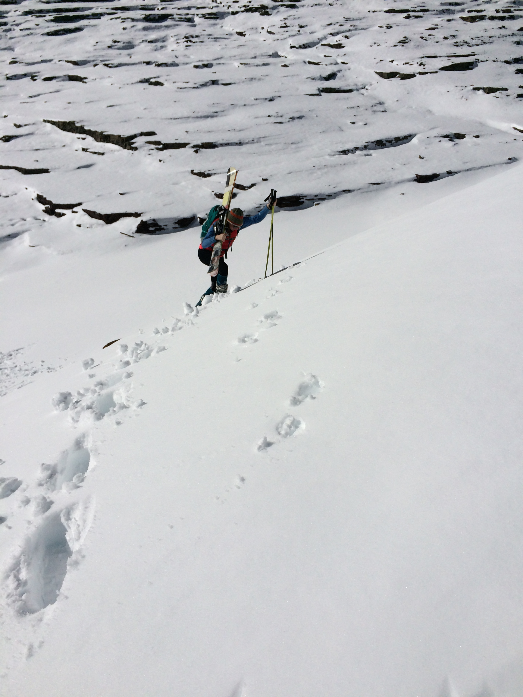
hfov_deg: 48.2
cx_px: 262
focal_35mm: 29
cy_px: 348
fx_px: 584
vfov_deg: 61.7
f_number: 2.2
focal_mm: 4.15
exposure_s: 1/20833
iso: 50
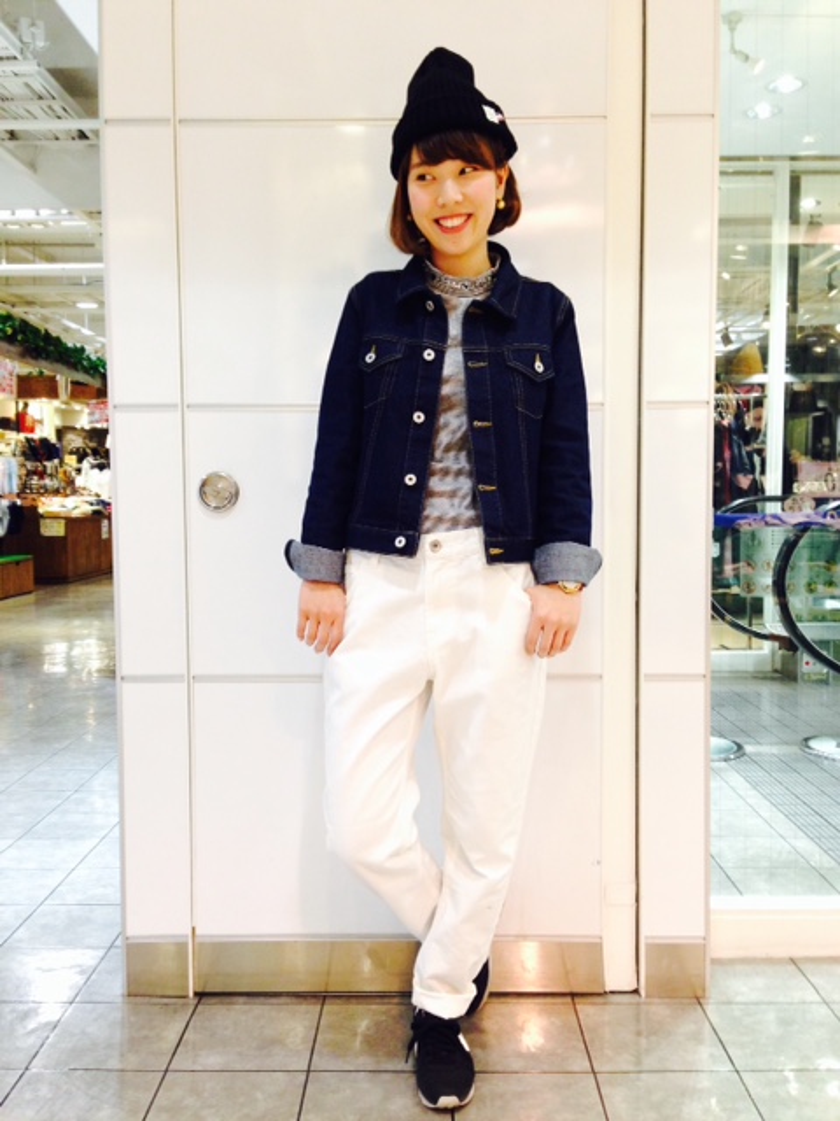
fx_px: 1068
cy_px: 560
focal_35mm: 33
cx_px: 420
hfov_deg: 42.9
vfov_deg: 55.4
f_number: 2.4
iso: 100
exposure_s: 1/20
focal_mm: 4.12
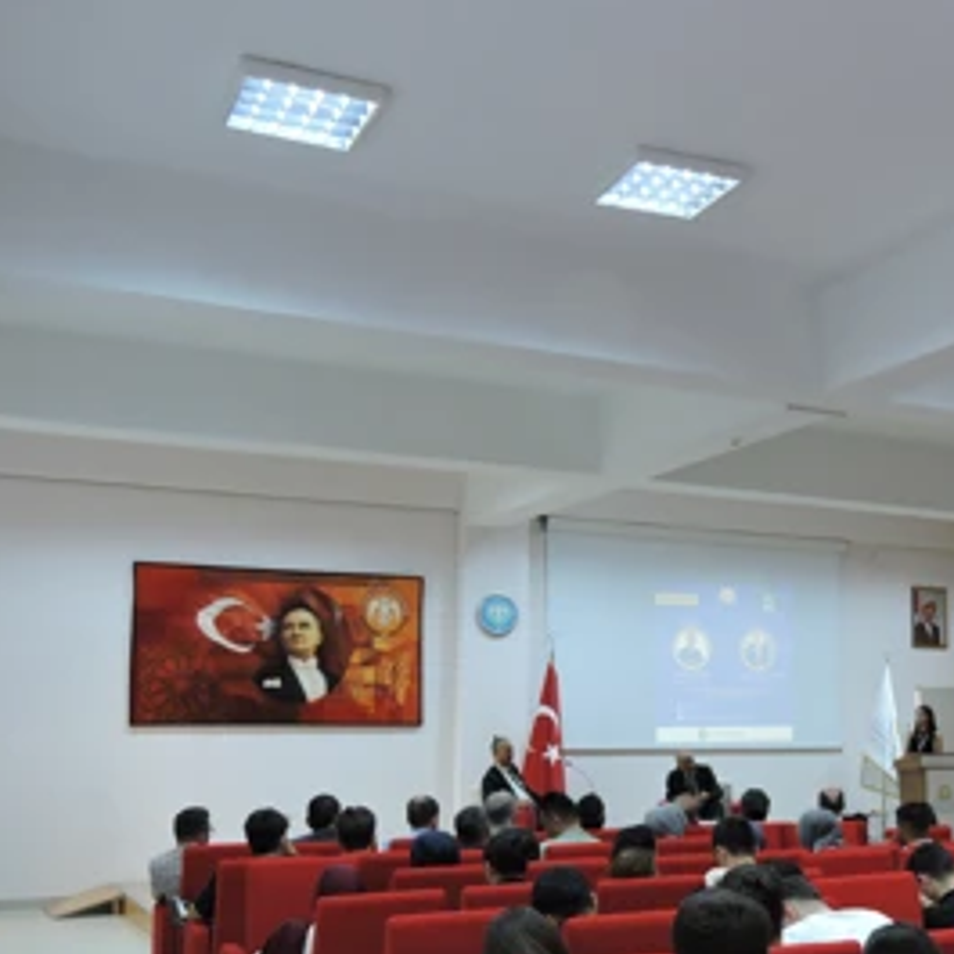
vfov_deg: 38.1
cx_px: 670
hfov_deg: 37.7
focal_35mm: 44
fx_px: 1372
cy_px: 587
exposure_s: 1/25
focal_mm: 5.4
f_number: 3.5
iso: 400
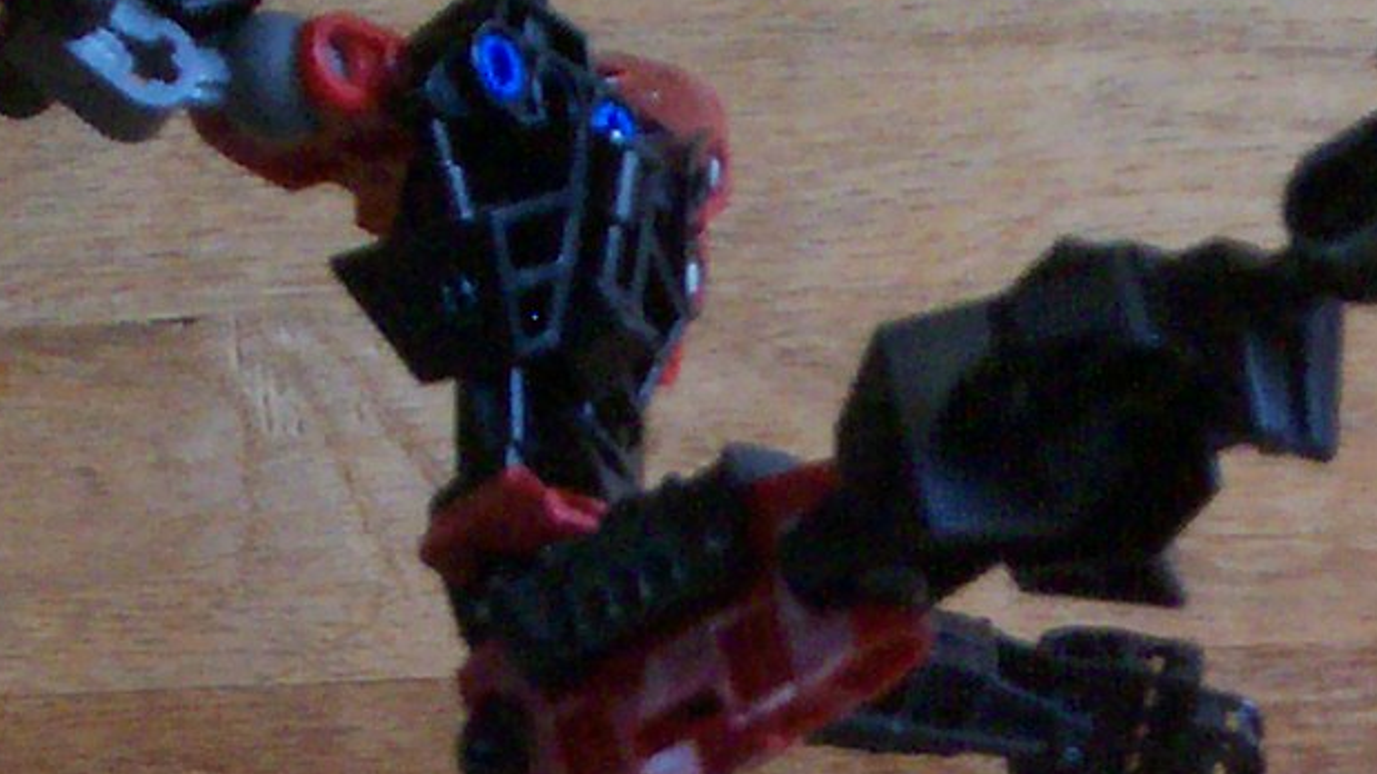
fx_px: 5330
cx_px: 1179
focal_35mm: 146
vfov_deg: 8.2
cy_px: 1032
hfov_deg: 14.6
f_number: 4.5
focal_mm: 5.9
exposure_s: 1/8.81
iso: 200
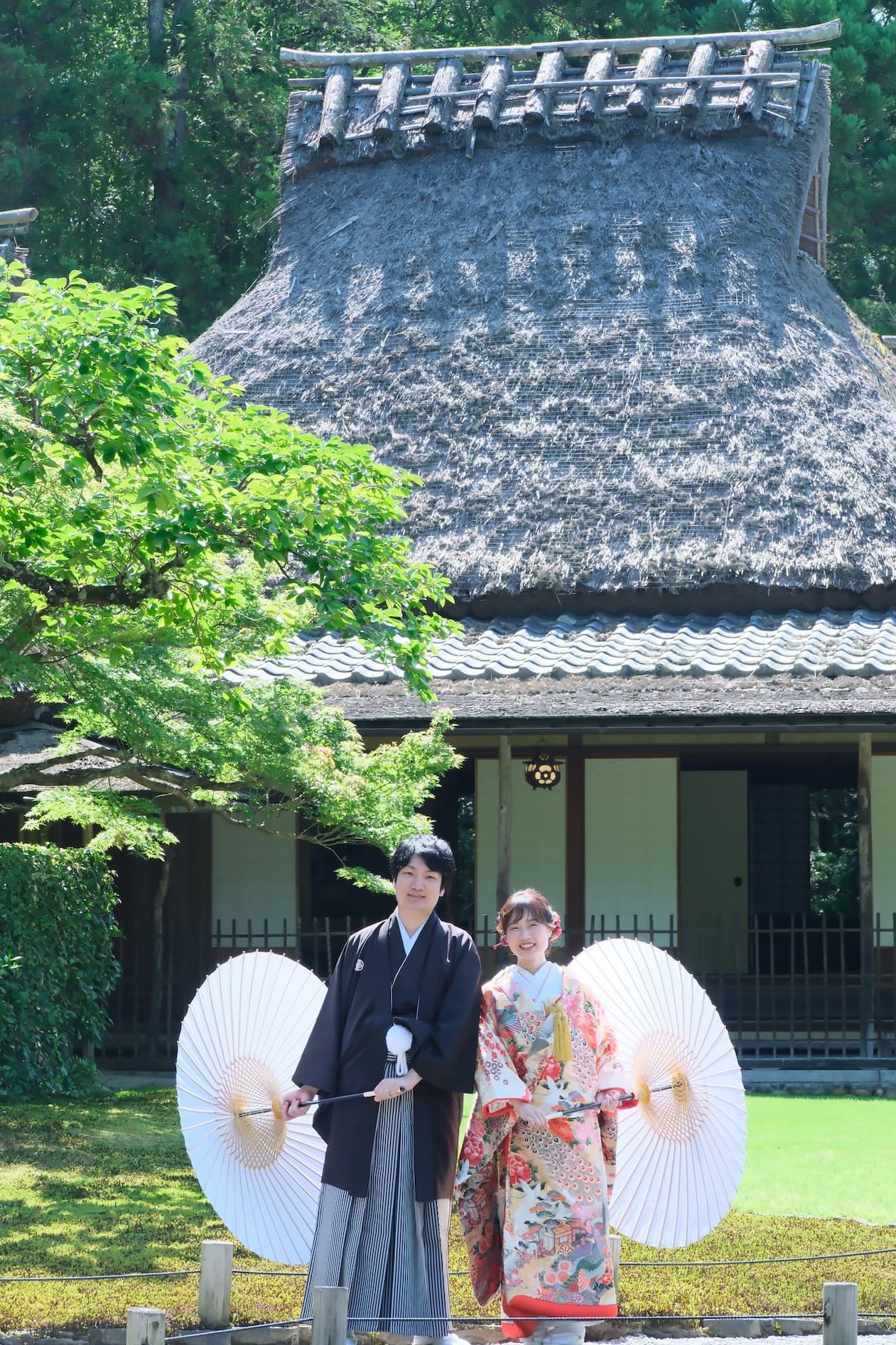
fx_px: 4144
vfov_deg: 18.4
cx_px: 462
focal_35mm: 111
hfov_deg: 12.3
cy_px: 660
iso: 800
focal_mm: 70
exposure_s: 1/250
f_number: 7.1
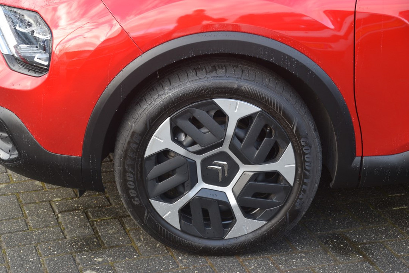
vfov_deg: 16.6
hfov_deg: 24.6
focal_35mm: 82
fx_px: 937
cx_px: 204
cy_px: 136
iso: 400
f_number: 5.6
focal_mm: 55
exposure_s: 1/125
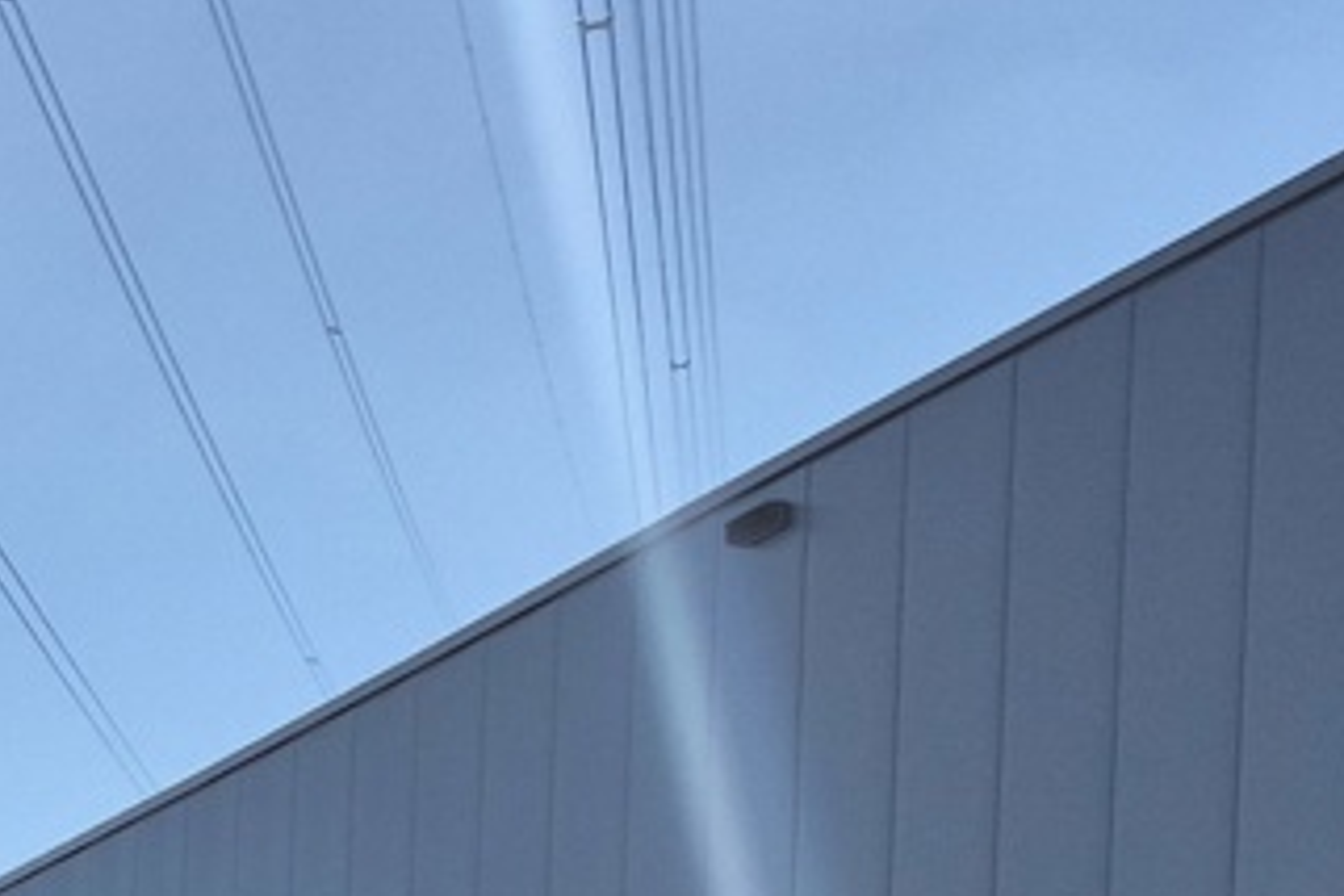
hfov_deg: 14.3
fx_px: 5338
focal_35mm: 143
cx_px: 858
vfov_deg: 8.8
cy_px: 2060
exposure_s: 1/2928
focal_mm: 5.4
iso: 25
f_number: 1.8
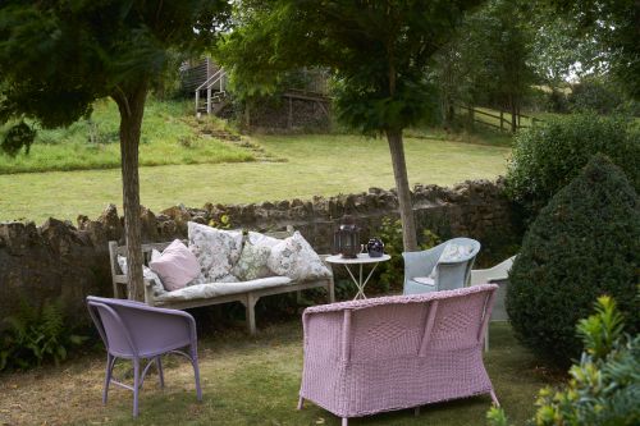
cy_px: 213
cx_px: 320
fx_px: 746
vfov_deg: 31.9
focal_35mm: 42
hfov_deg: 46.4
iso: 100
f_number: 16
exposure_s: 1/8
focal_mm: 42
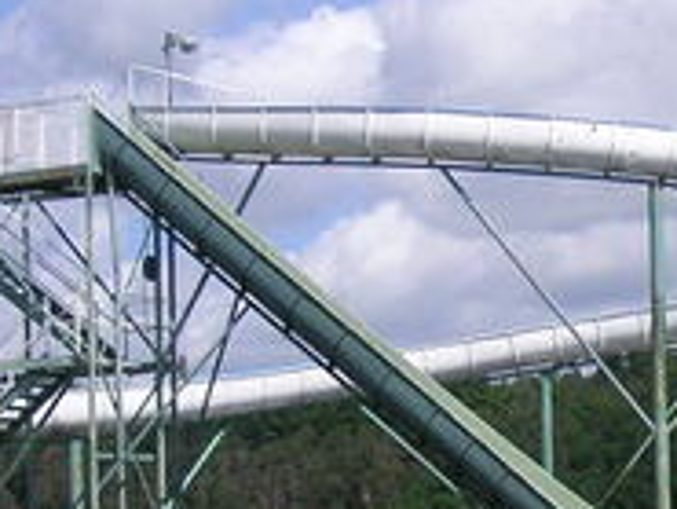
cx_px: 717
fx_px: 3131
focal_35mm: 160
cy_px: 450
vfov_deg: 9.3
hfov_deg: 12.2
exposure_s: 1/250
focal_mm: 6.1
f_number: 6.7
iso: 50
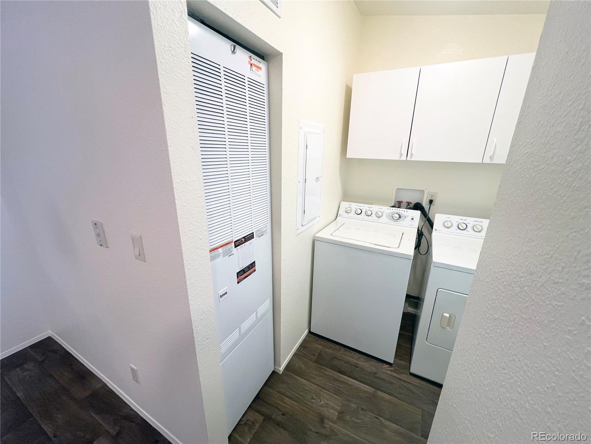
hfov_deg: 106.2
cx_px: 296
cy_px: 222
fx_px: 222
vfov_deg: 89.9
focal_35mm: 13
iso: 200
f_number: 1.8
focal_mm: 1.57
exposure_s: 1/120
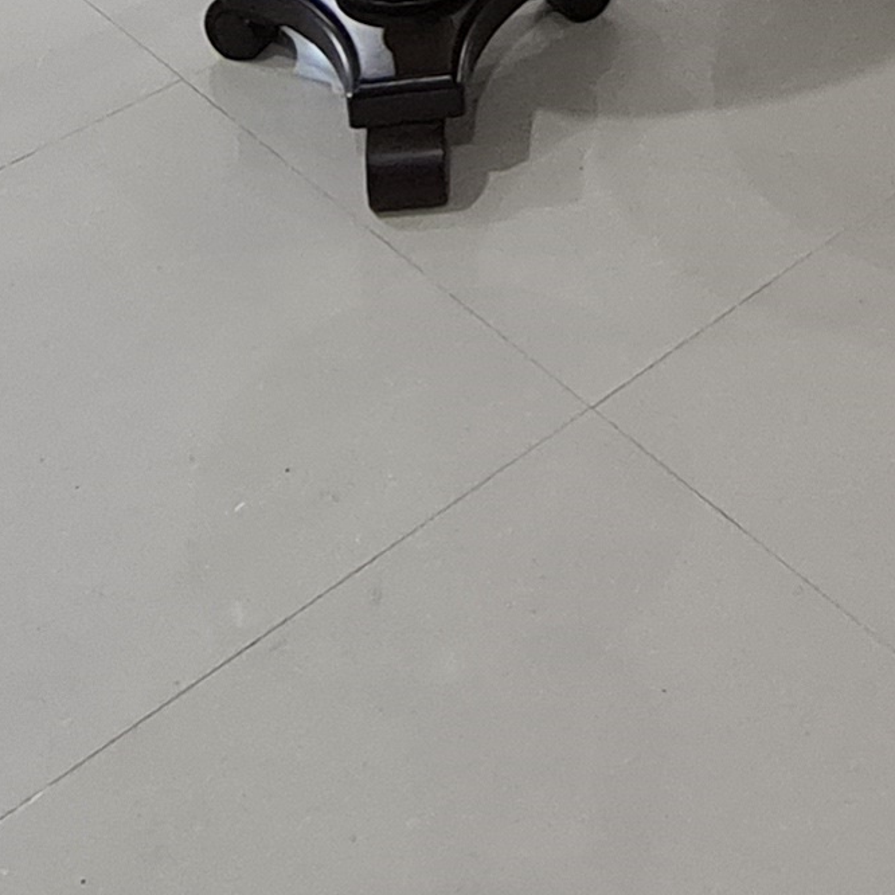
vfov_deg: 18.9
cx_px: 758
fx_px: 2018
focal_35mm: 69
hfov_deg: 24.5
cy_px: -734
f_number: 2.2
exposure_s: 1/50
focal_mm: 2.2
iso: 250
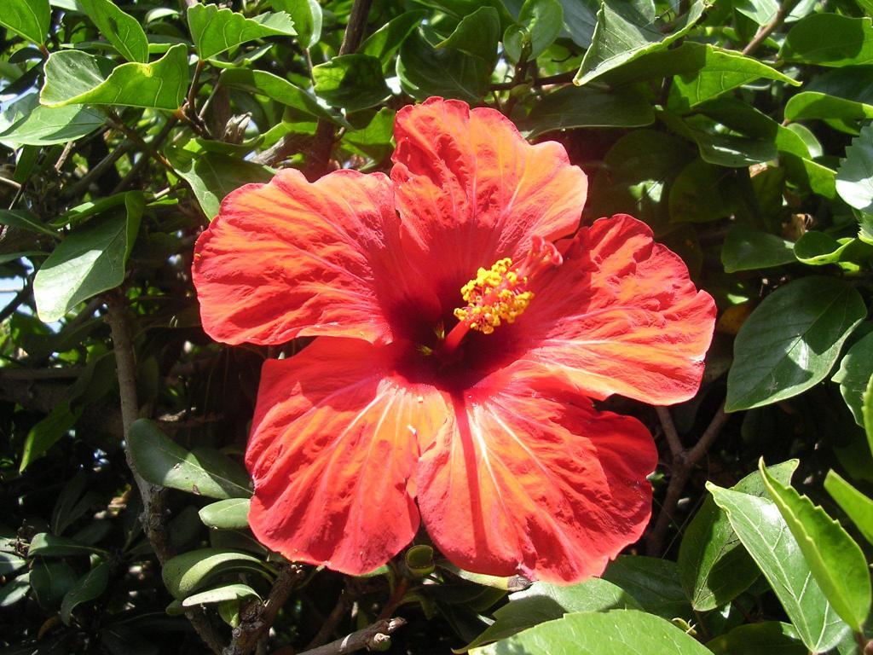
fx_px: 958
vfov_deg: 37.7
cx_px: 436
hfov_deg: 49.0
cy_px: 328
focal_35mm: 38
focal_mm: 5.8
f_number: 2.8
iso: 100
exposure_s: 1/358
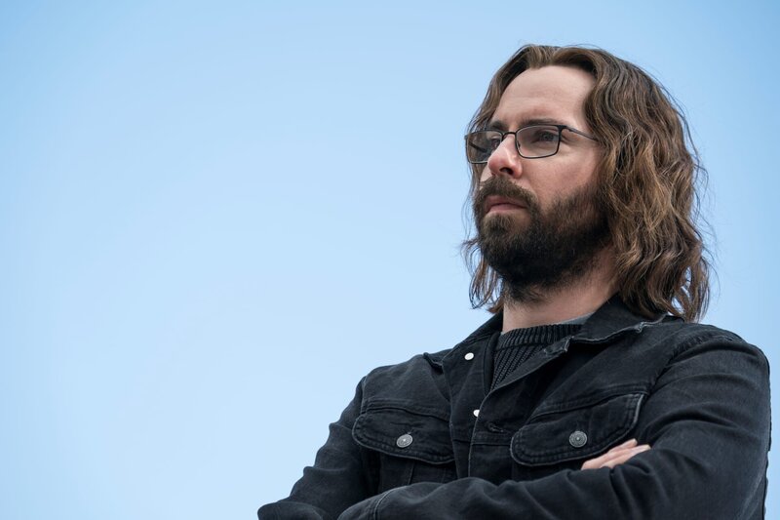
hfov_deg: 14.1
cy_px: 260
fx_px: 3162
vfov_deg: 9.4
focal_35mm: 146
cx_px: 390
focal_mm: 146
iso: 500
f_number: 5.6
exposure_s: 1/1000
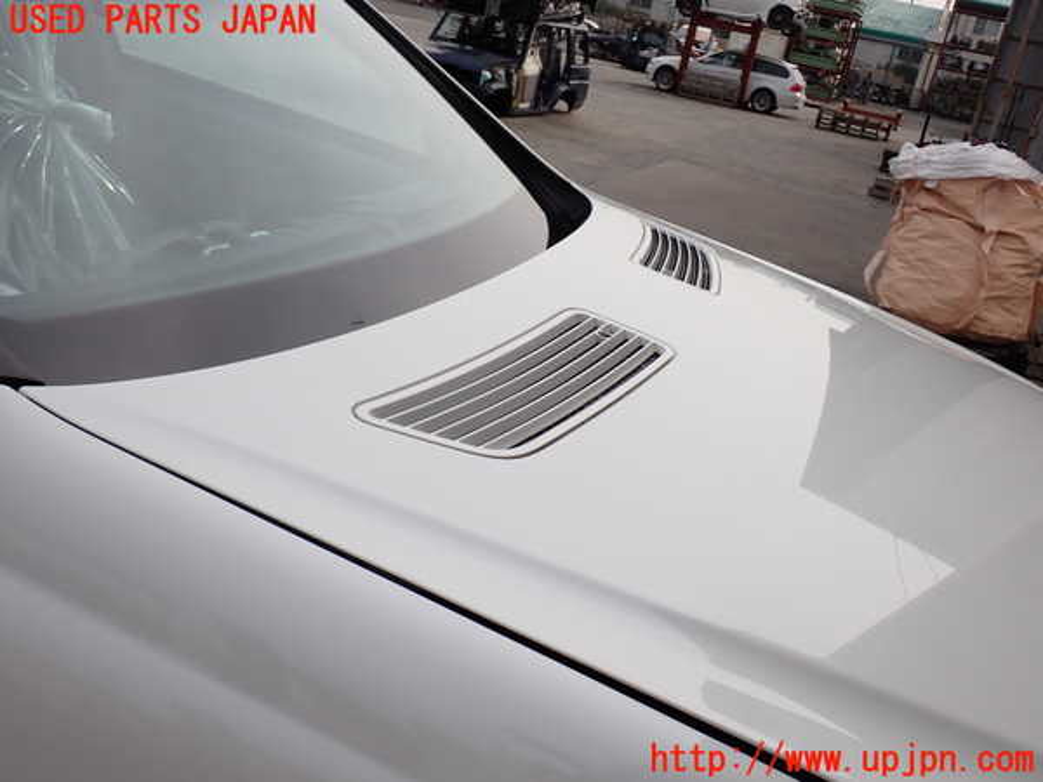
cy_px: 391
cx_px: 522
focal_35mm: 36
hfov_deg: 51.4
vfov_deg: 39.7
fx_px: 1085
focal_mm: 6.37
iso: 100
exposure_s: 1/1000
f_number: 3.5
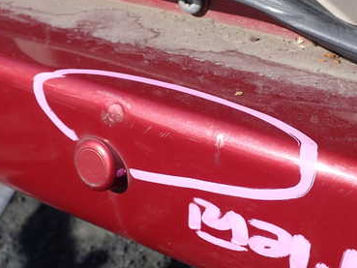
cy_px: 153
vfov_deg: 28.0
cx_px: 232
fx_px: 536
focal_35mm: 52
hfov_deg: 36.5
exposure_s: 1/640
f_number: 3.2
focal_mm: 5.79
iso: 100
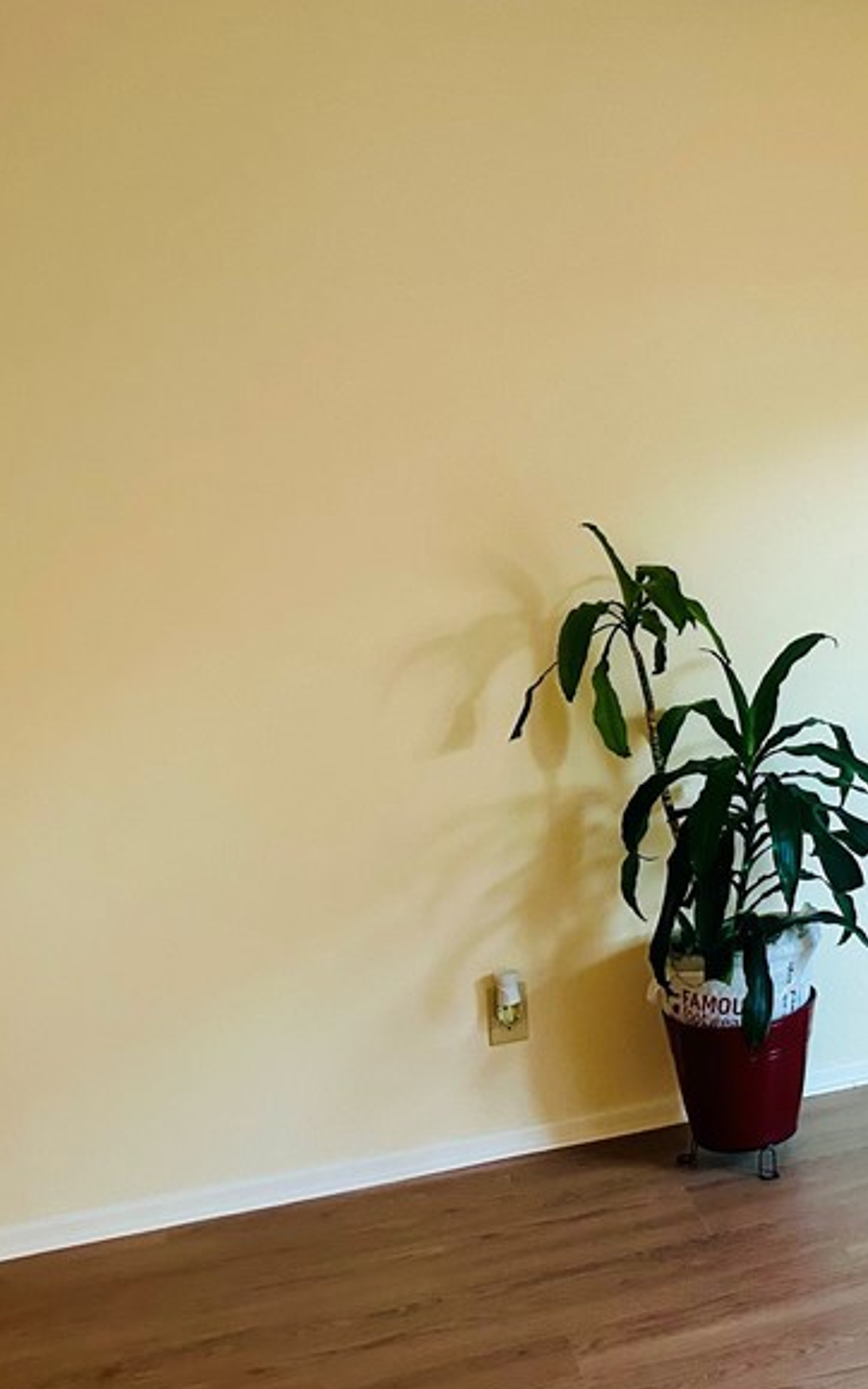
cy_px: 516
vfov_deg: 44.0
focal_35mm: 45
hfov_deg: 25.1
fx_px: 1703
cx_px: 1103
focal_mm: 6.86
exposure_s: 1/60
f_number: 1.78
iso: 500
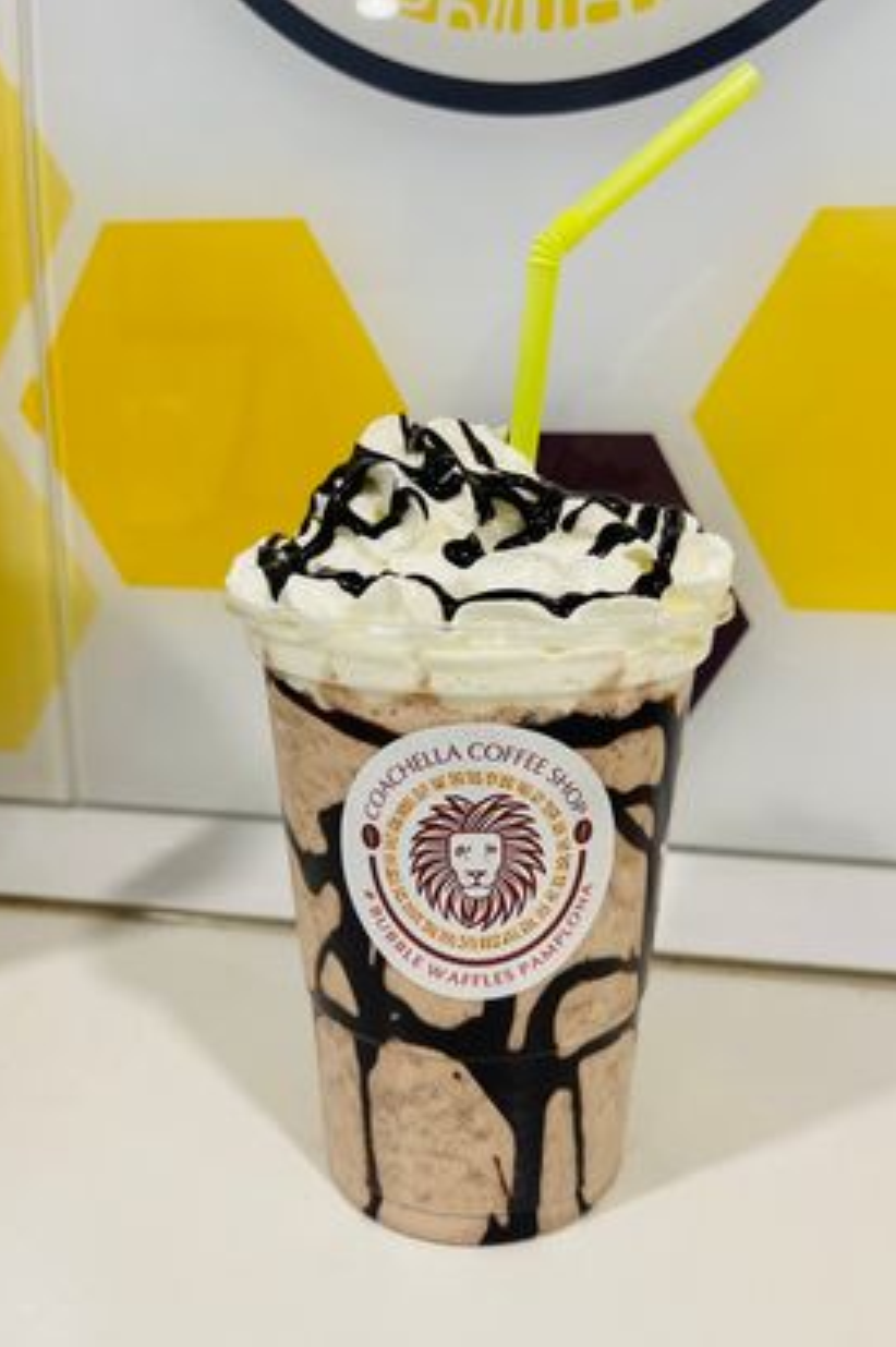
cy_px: 693
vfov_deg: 65.5
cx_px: 487
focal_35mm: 28
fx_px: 1047
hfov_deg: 46.3
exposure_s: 1/100
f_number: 1.6
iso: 125
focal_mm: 5.1
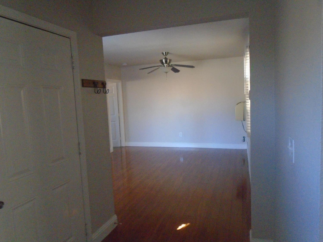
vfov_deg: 53.1
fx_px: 243
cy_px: 121
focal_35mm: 26
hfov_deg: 67.3
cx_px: 162
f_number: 3.2
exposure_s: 1/60
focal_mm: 4.6
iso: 800
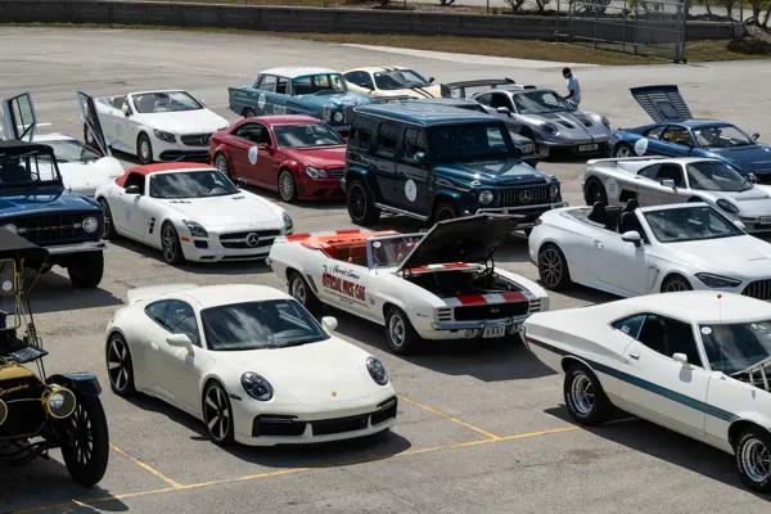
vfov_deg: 14.1
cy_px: 257
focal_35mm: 97
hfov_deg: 21.0
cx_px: 386
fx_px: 2077
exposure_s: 1/250
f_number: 11
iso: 64
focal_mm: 97
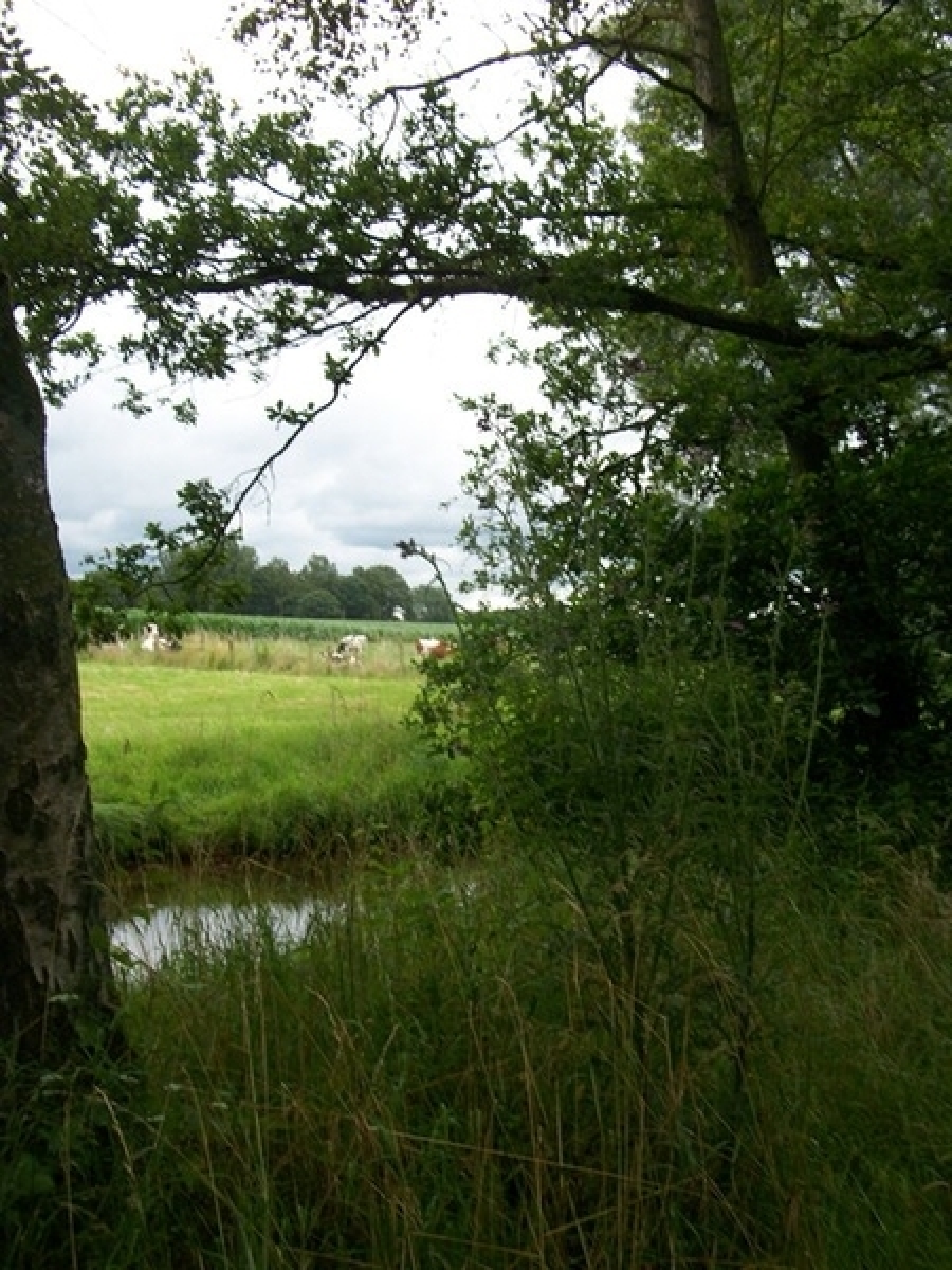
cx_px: 476
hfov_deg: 44.2
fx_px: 1173
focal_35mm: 32
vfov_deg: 56.8
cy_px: 635
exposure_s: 1/80
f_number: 8.8
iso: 80
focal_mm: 5.7
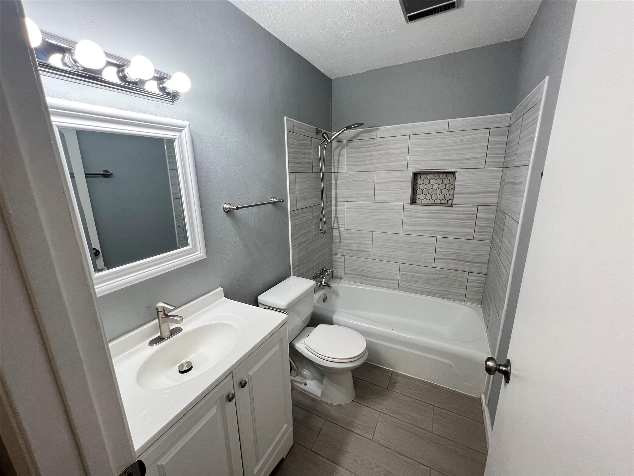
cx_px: 317
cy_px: 238
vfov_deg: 89.9
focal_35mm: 13
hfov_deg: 106.2
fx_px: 238
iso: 125
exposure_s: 1/120
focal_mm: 1.57
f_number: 1.8
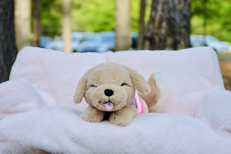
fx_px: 962
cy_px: 77
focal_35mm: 150
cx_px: 116
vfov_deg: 9.1
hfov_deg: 13.7
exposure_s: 1/250
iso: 140
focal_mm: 100
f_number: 5.6
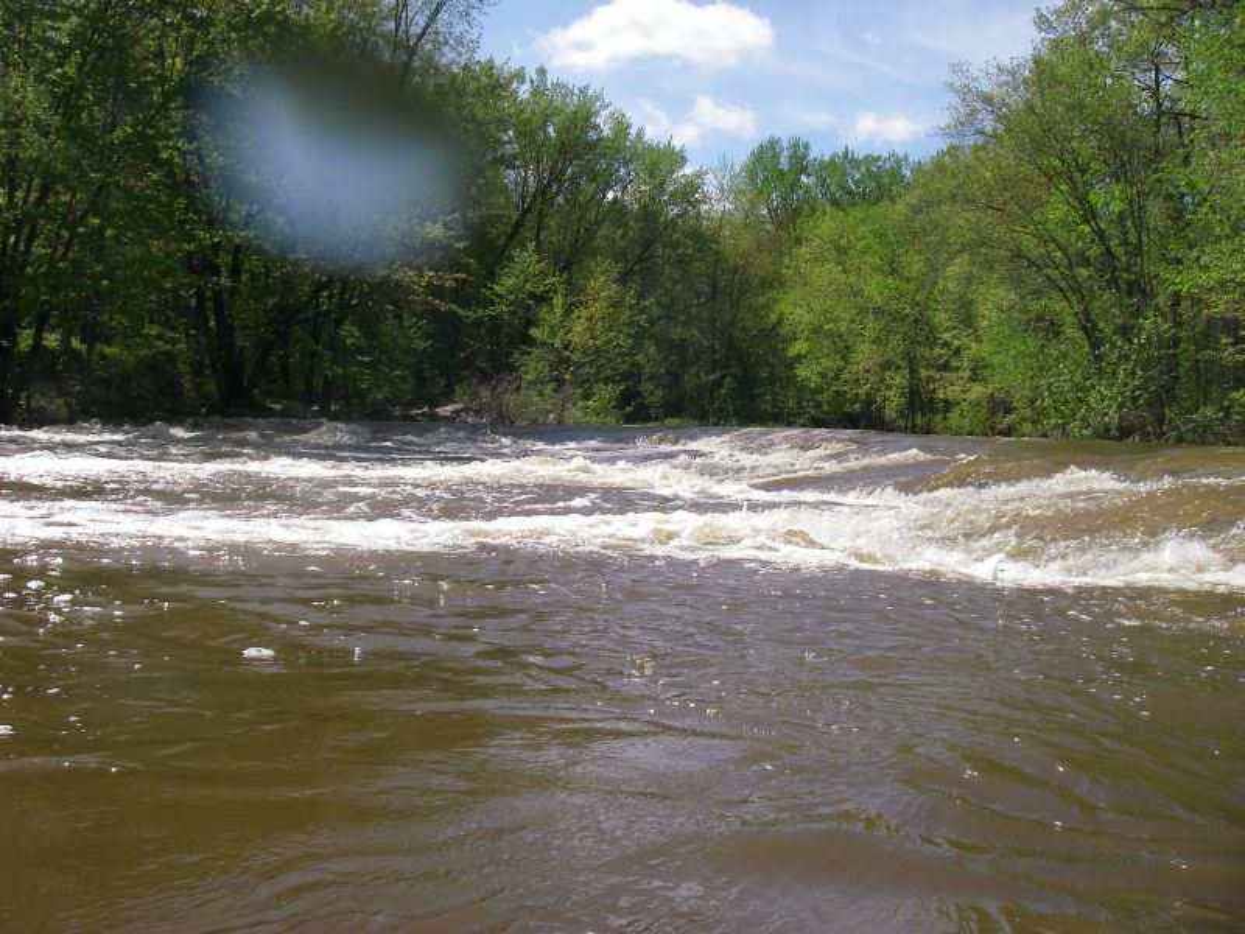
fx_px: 1367
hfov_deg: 49.0
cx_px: 622
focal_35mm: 38
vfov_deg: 37.7
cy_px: 467
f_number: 6.6
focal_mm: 6.3
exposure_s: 1/250
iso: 64
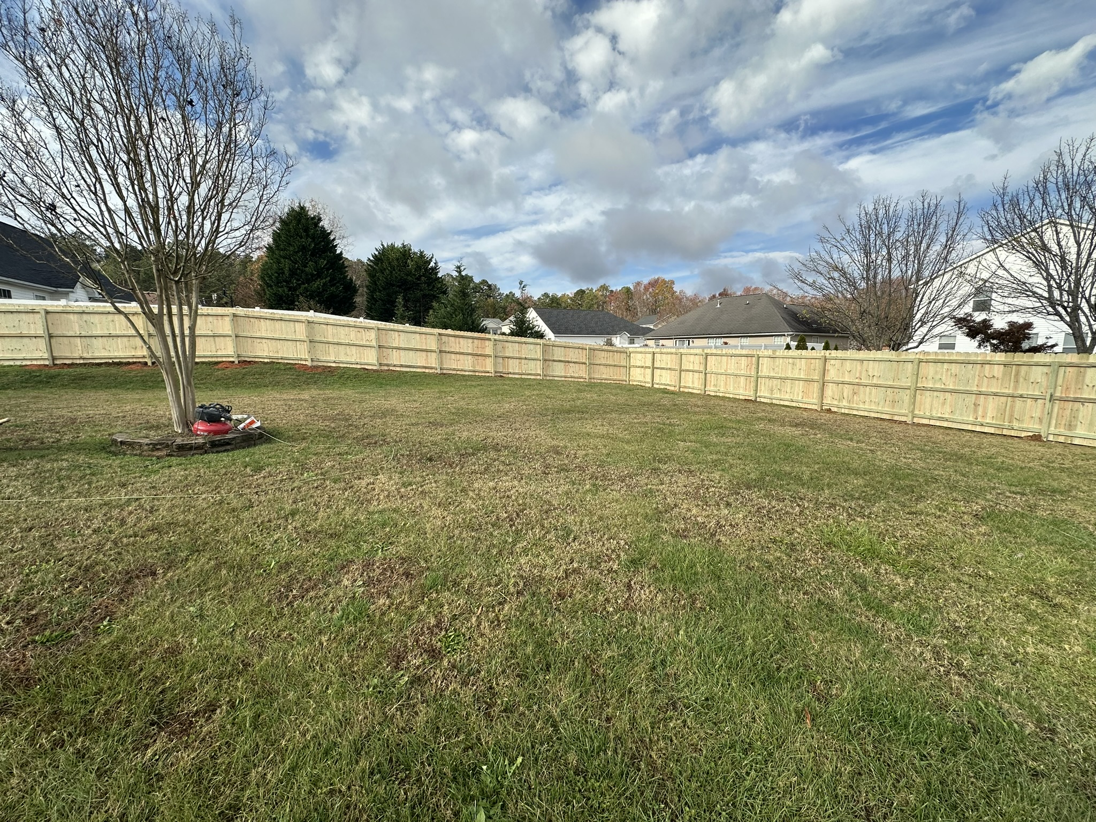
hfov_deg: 102.1
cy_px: 411
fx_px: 443
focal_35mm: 14
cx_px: 548
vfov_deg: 85.7
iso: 40
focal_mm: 2.22
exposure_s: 1/1233
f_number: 2.2
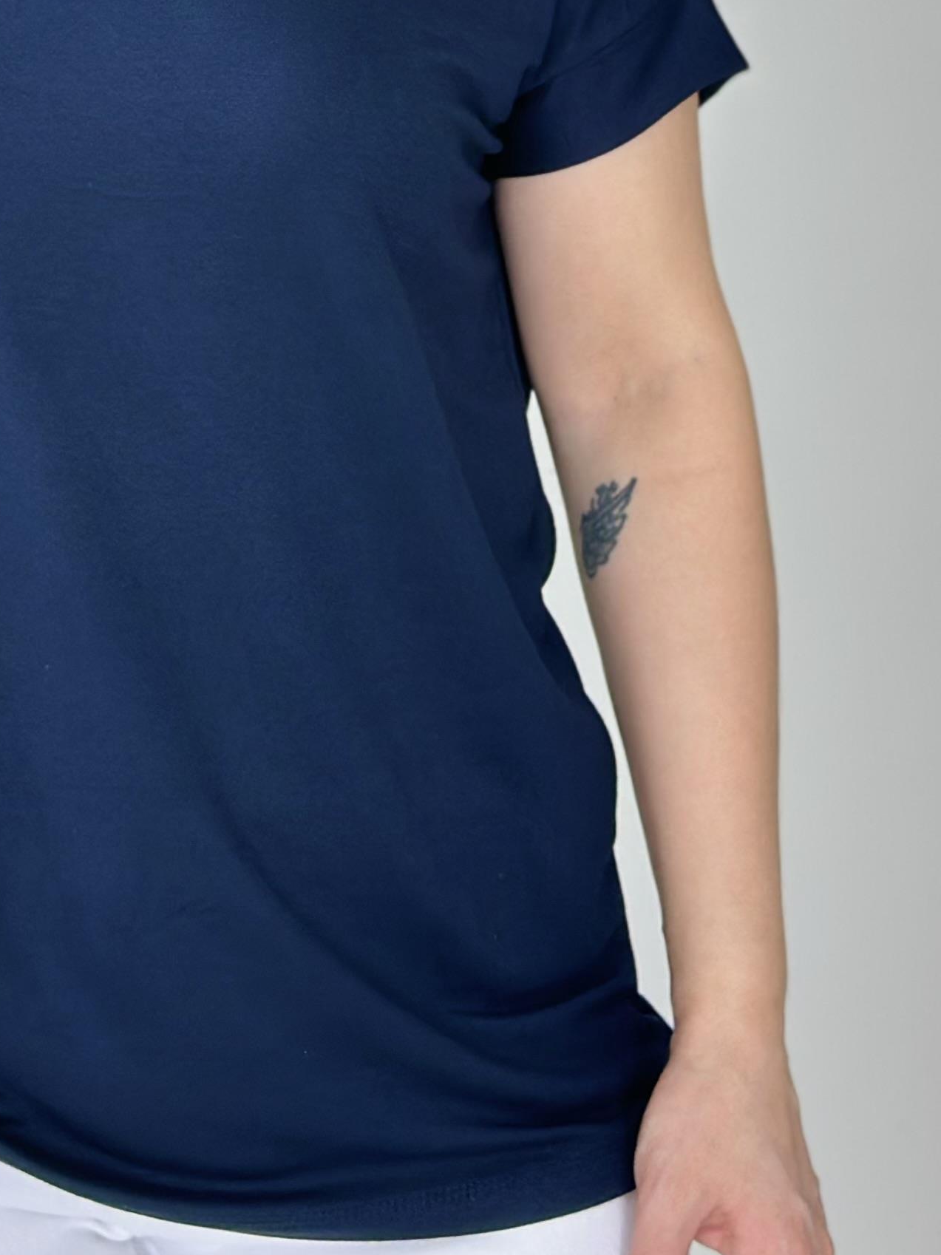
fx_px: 4133
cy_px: -75
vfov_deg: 16.8
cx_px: 149
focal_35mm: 114
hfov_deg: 12.9
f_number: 1.78
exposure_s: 1/164
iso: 80
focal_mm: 6.86
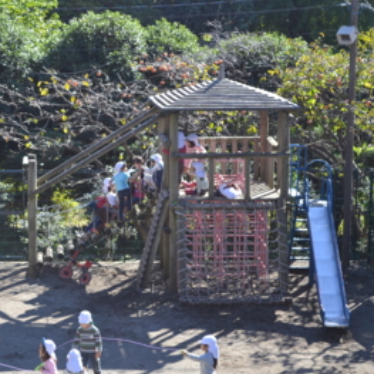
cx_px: 102
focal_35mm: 107
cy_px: 187
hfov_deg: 16.3
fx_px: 1304
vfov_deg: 16.3
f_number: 5.6
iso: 160
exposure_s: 1/125
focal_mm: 55
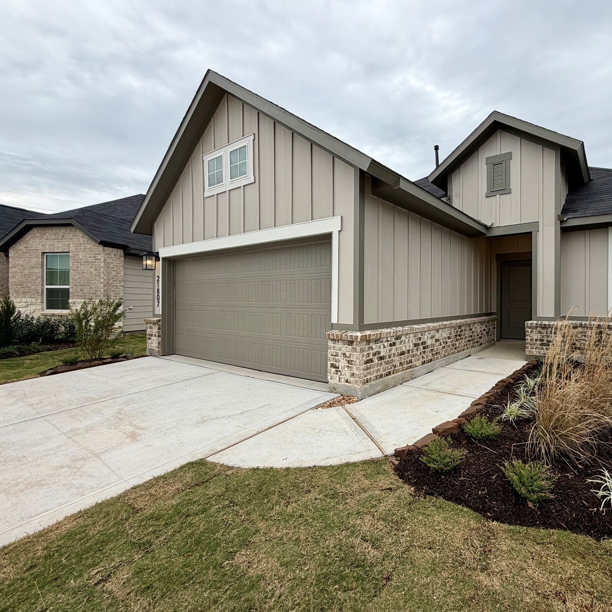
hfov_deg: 81.7
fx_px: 340
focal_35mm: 17
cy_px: 300
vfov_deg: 84.0
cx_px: 397
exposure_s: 1/502
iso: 50
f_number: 2.2
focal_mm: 2.22
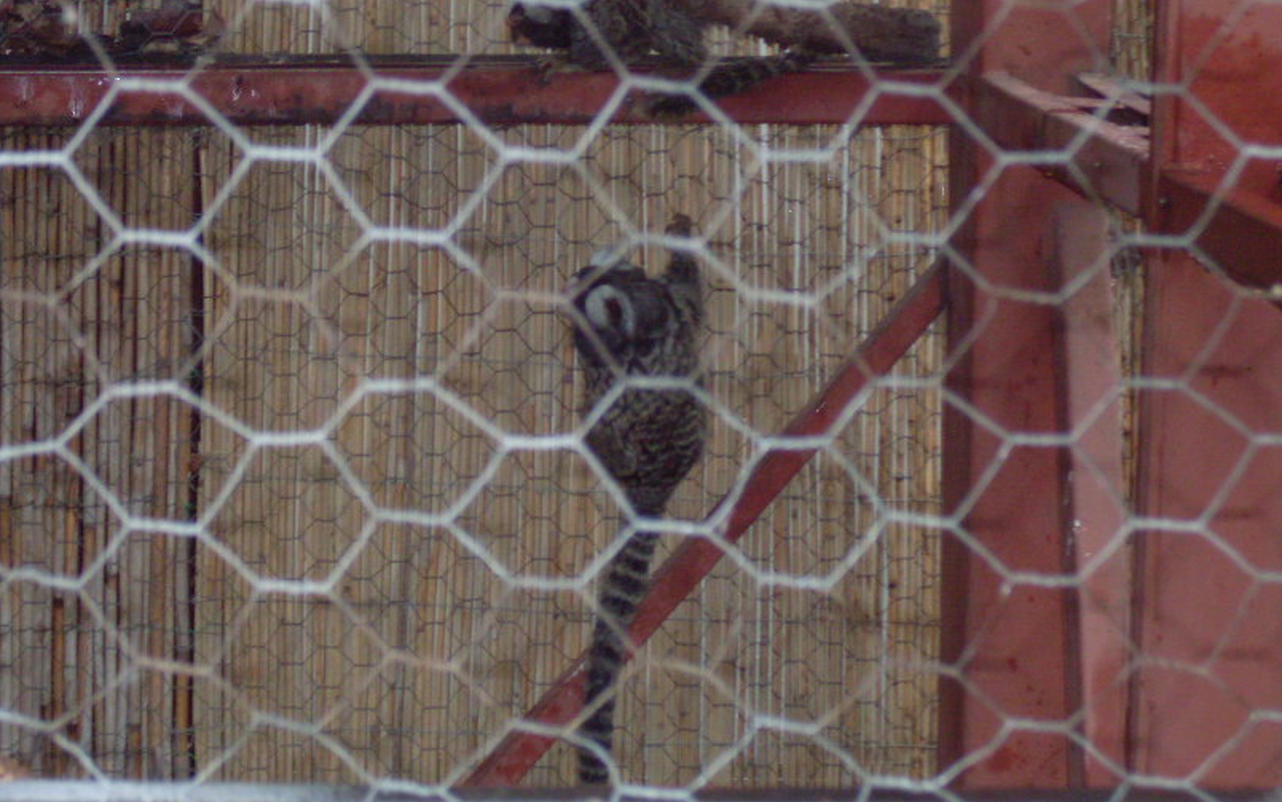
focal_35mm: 139
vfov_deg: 9.4
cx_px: 534
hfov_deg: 15.0
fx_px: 4858
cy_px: 199
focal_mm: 17.1
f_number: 4.8
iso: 240
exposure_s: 1/60
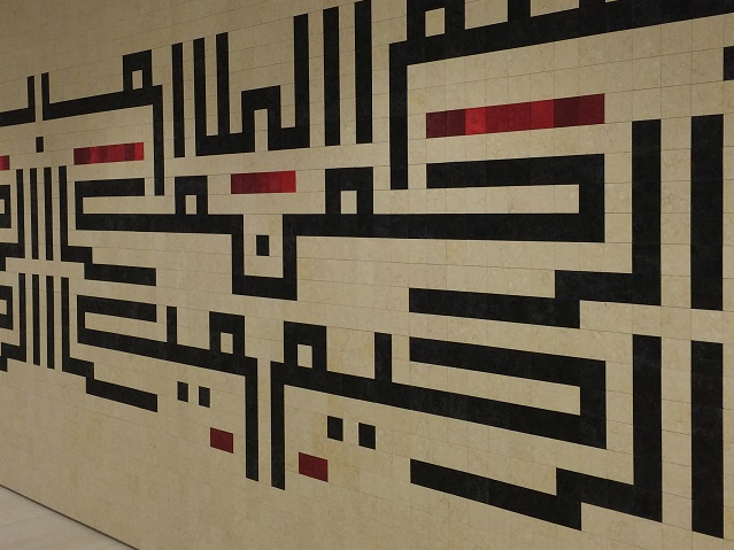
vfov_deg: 31.5
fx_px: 975
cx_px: 341
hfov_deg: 41.2
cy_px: 234
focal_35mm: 46
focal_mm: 4.12
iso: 64
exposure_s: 1/30
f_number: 2.2
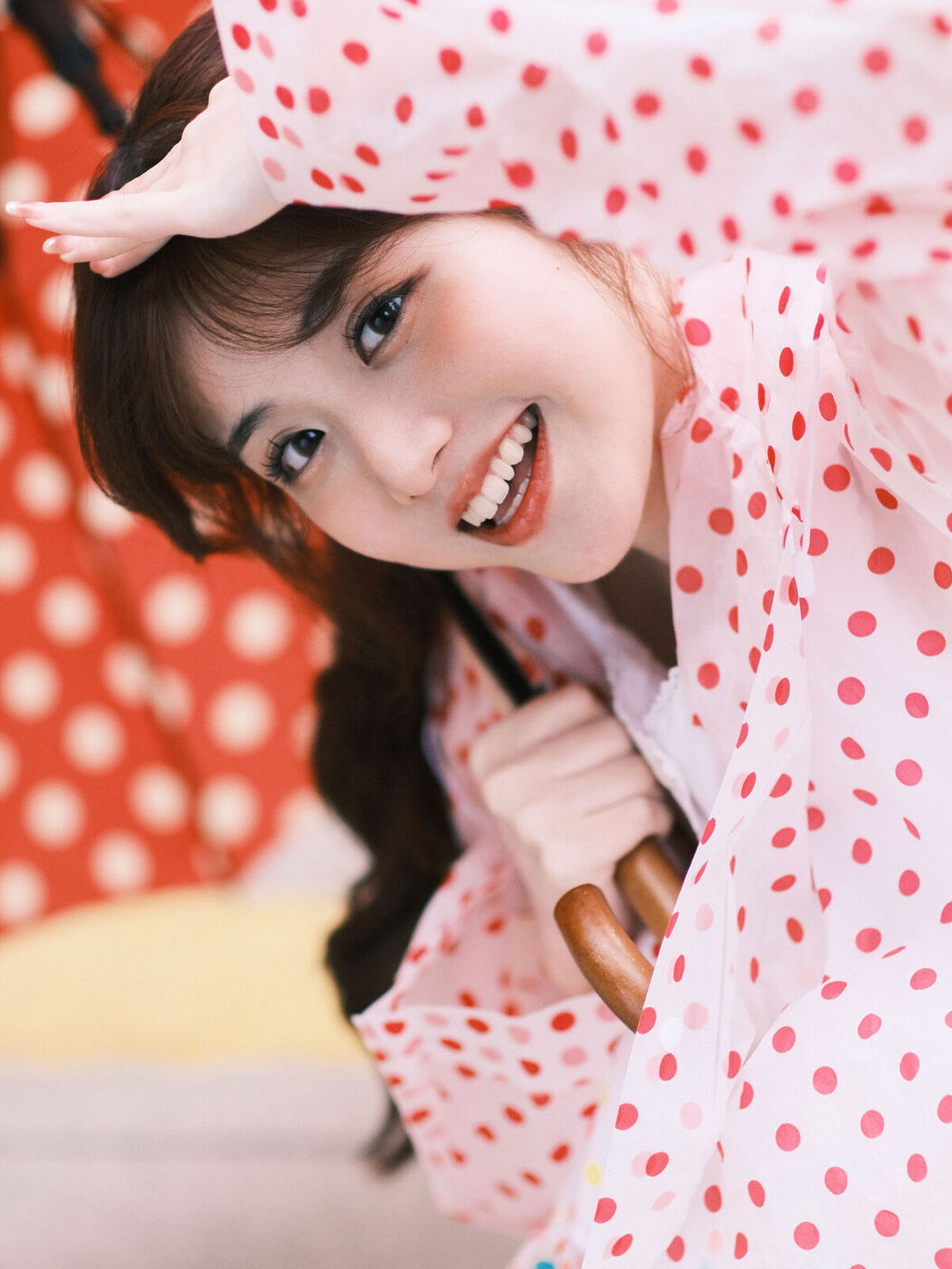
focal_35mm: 139
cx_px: 476
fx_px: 5095
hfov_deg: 10.7
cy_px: 665
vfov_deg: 14.2
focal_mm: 85
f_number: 1.8
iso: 1250
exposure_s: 1/1600
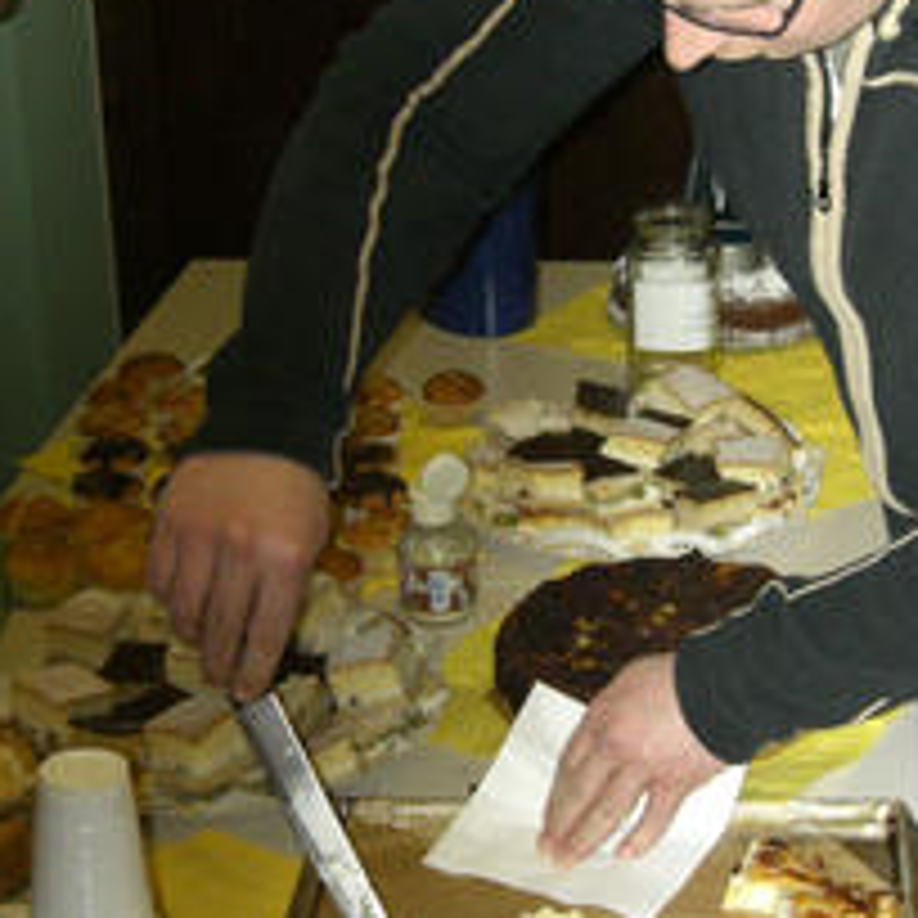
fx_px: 2370
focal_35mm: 79
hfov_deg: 21.9
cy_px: 472
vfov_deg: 21.9
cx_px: 482
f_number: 3.1
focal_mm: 6.3
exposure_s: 1/60
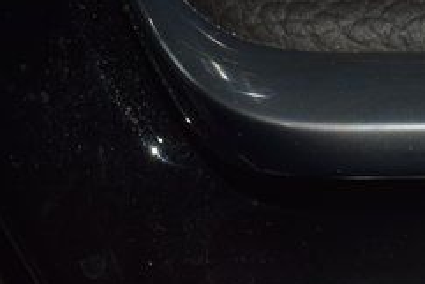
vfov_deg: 4.9
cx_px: 534
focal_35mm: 279
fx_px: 3296
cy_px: 371
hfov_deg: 7.3
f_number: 8
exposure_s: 1/125
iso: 100
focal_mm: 70
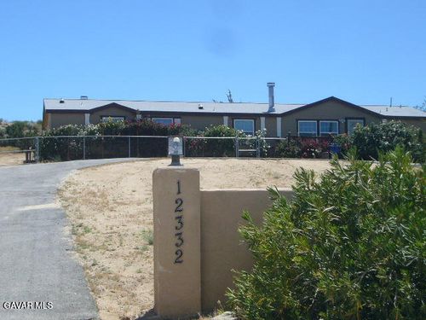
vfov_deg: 19.9
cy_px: 160
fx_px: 911
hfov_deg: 26.3
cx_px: 213
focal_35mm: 74
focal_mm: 8.8
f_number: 8
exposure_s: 1/320
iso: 80
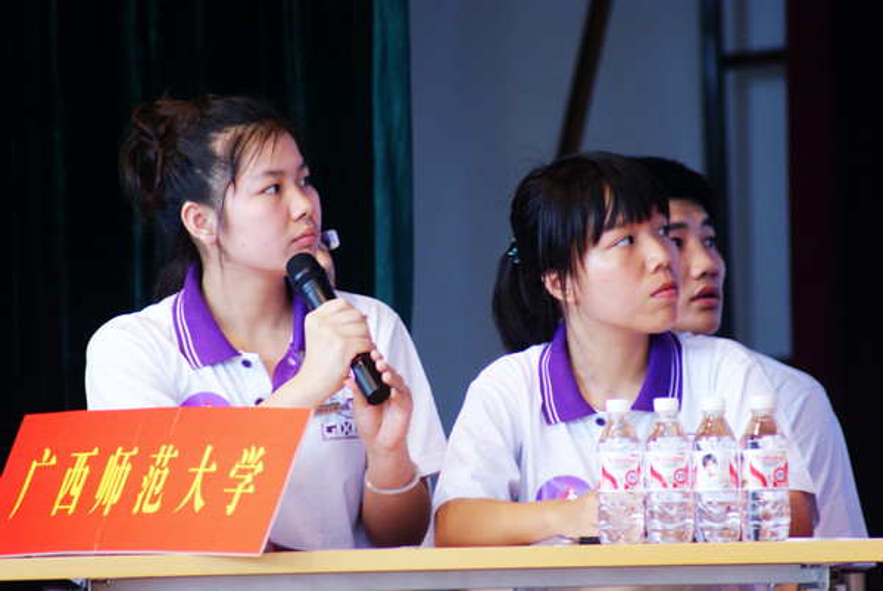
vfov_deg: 3.1
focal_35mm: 450
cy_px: 296
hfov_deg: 4.6
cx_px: 442
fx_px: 11054
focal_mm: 300
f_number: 5.6
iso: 400
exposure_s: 1/15
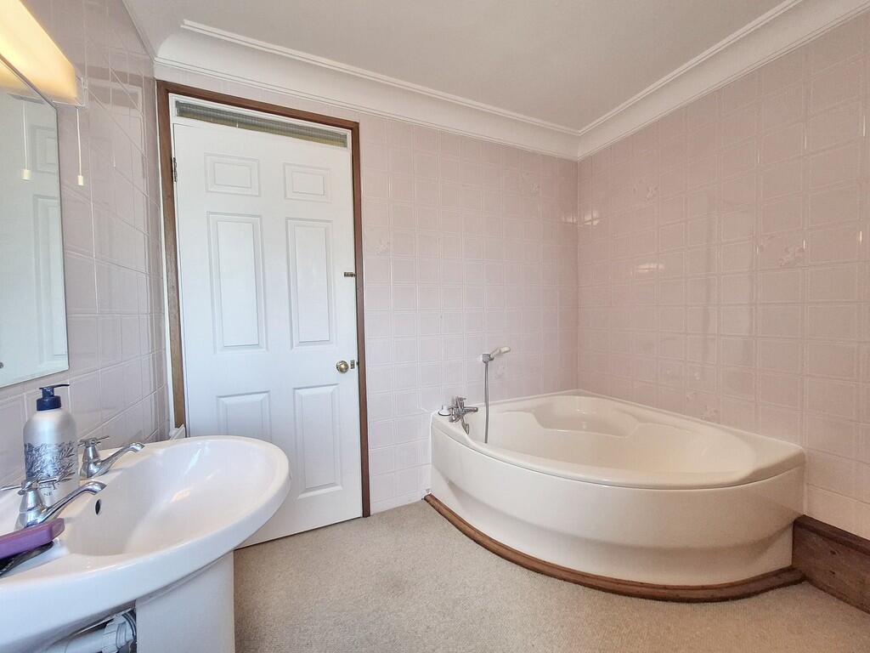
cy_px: 326
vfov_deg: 89.9
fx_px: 327
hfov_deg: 106.2
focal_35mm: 13
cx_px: 435
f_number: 2.2
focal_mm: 1.7
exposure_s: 1/50
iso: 125
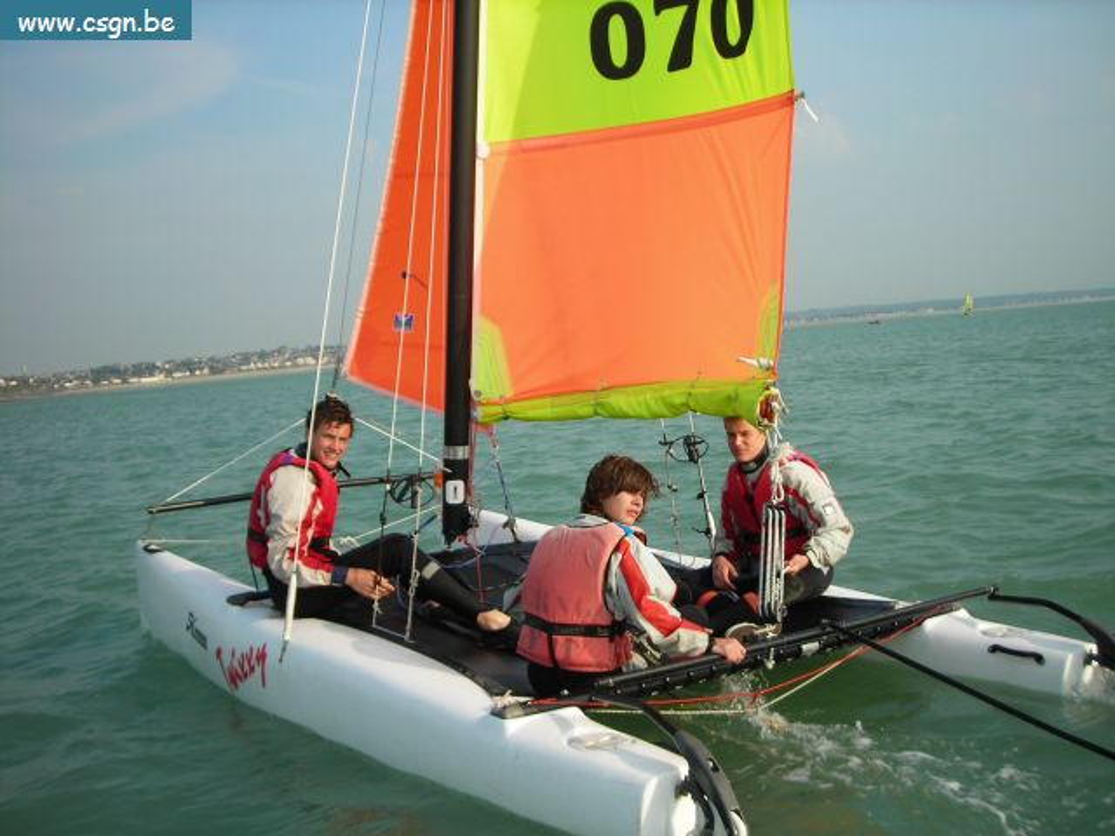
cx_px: 558
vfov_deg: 35.1
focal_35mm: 41
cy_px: 418
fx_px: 1321
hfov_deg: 45.8
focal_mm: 6.8
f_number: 3.3
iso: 50
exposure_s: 1/485
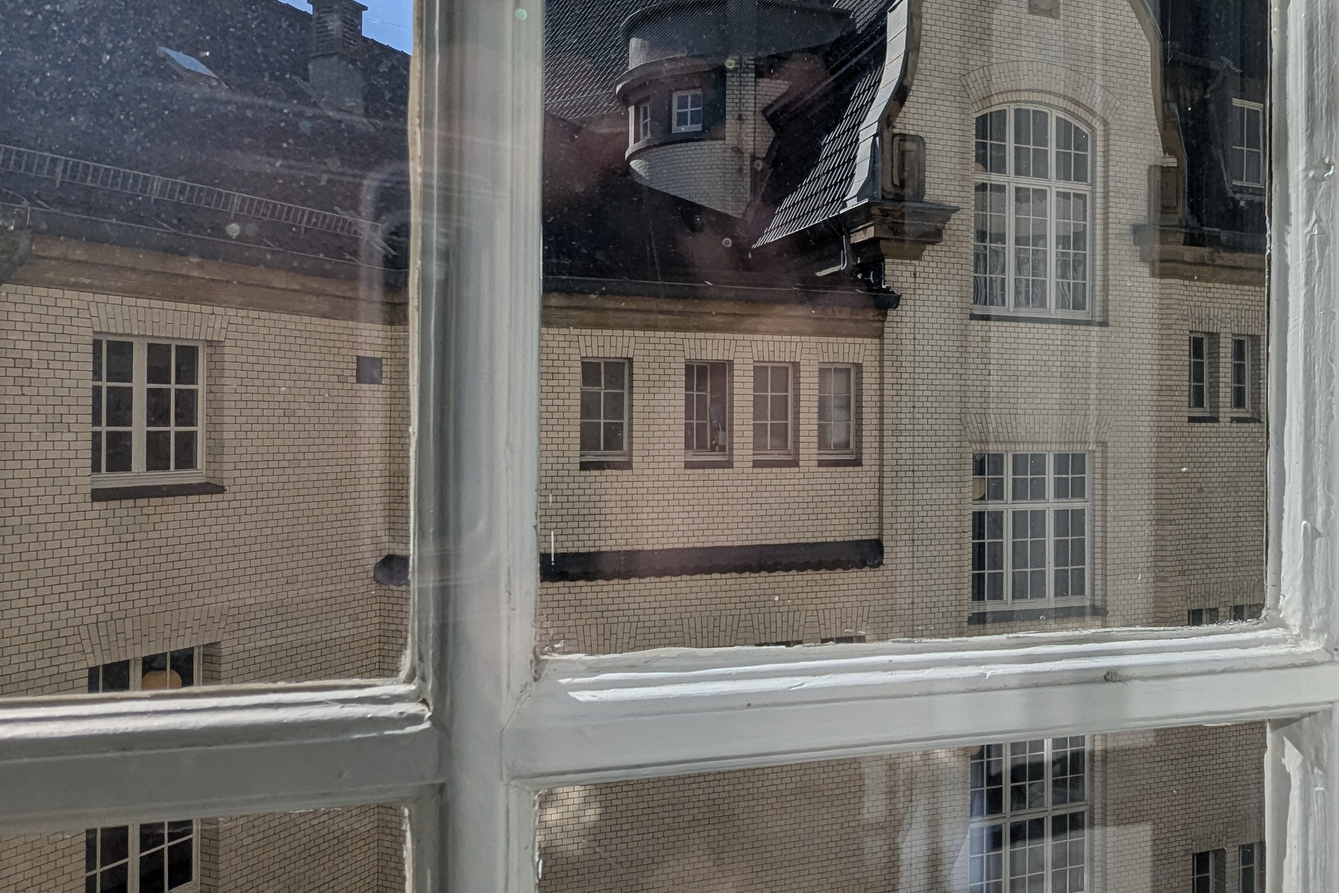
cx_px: 862
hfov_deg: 62.5
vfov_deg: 44.9
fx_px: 1078
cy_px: 413
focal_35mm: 29
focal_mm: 2.35
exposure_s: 1/2584
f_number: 2.2
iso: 32
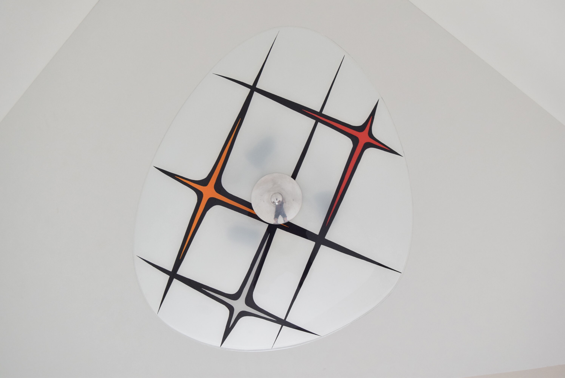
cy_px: 189
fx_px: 989
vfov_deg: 21.6
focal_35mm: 63
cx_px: 282
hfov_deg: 31.9
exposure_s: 1/160
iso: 1600
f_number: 6.3
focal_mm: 42
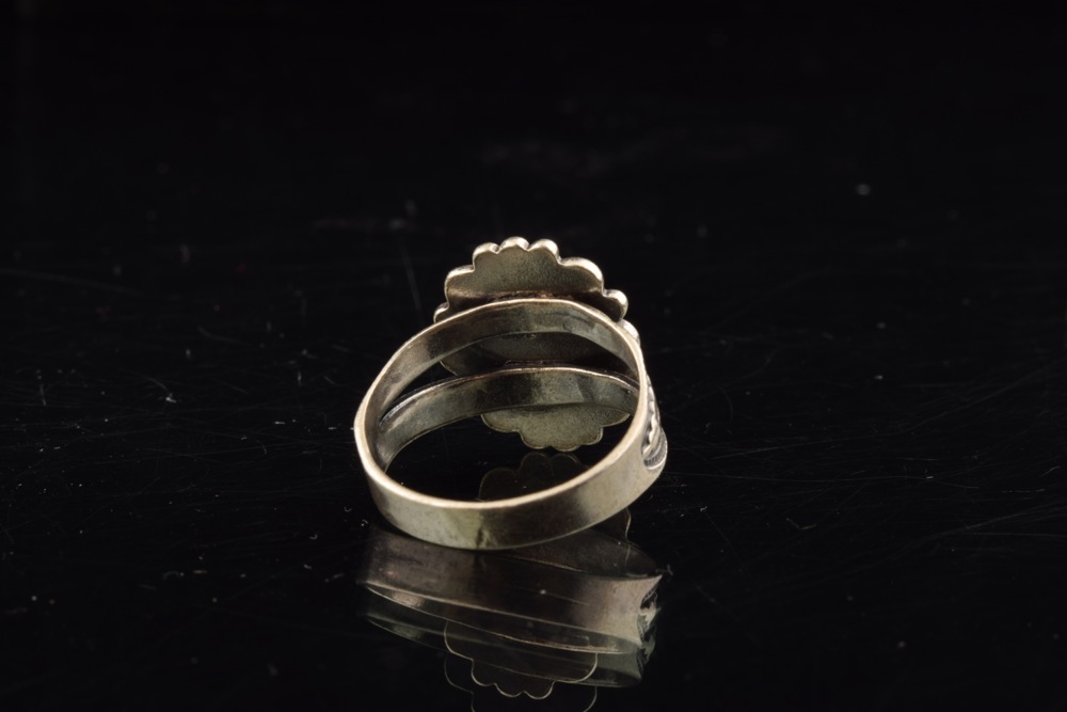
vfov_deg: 15.2
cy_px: 356
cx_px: 534
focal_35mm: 90
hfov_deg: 22.6
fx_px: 2668
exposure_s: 1/125
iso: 100
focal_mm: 60
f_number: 22
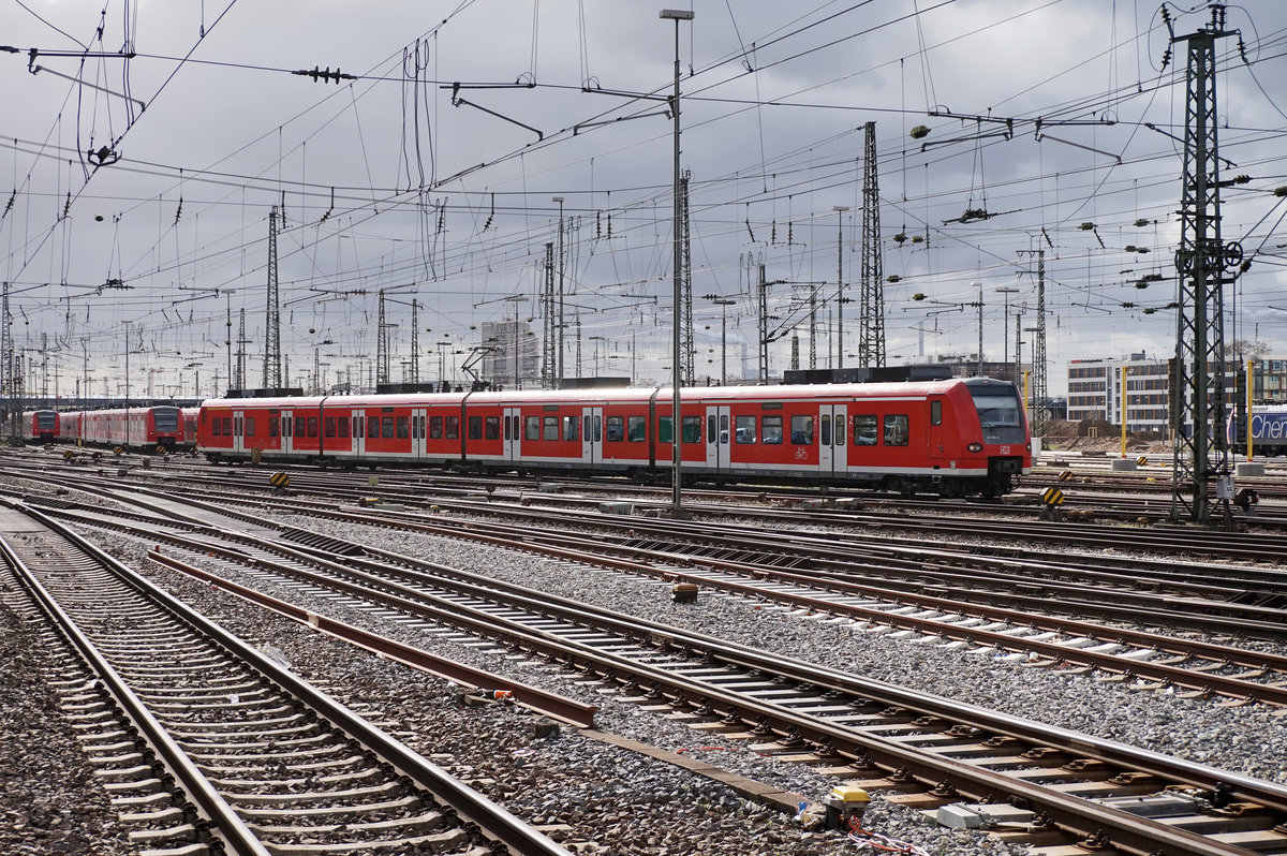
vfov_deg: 23.1
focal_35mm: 58
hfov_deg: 34.2
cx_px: 644
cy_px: 428
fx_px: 2090
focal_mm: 39
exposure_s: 1/2000
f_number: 5.6
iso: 320
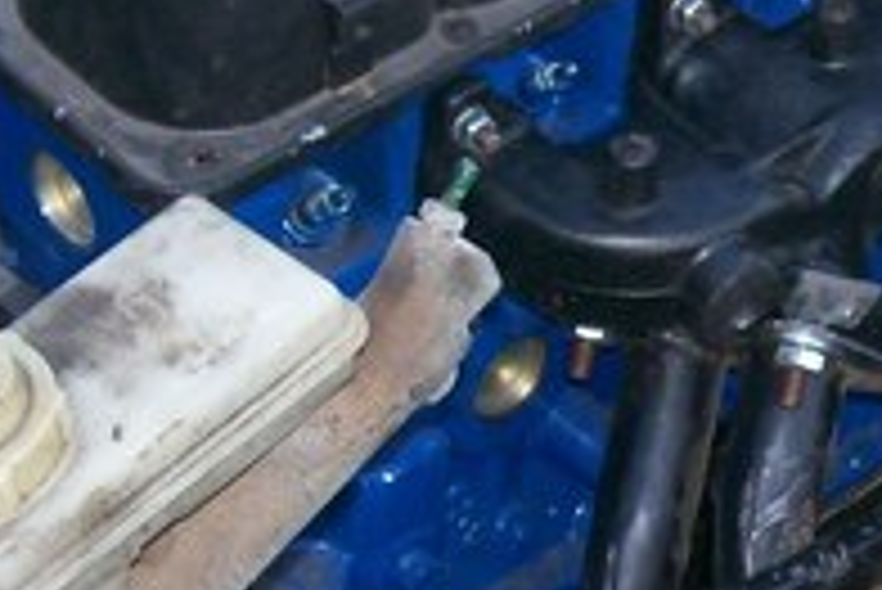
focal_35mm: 122
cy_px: 482
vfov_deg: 11.2
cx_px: 882
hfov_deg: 16.4
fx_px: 2991
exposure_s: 1/64
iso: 80
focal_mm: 6
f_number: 2.7
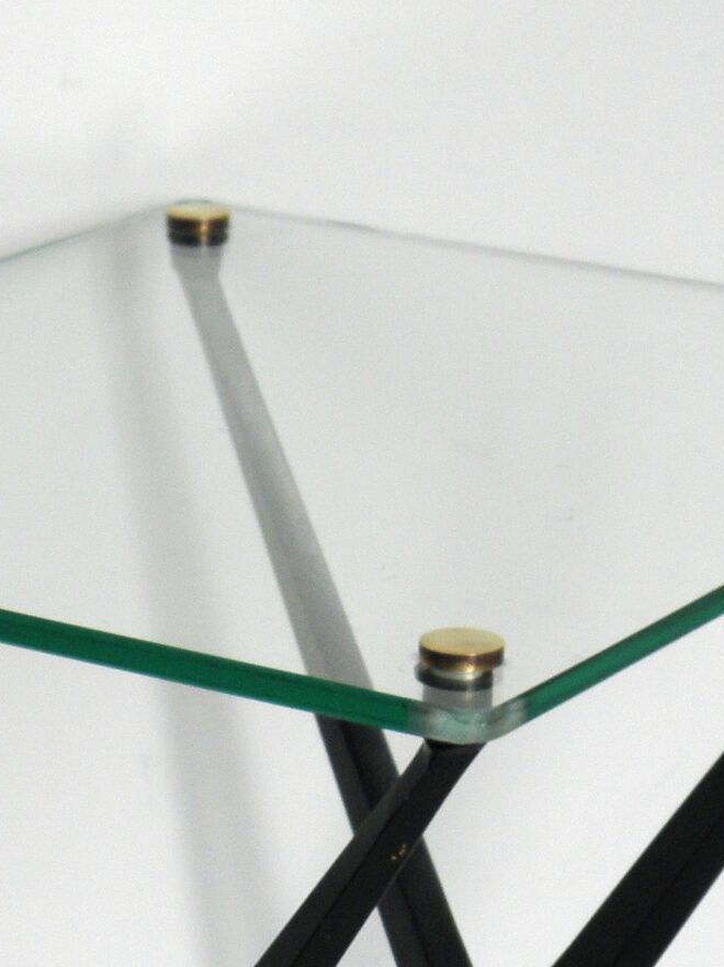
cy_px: 1283
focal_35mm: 157
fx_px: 4381
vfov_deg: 12.2
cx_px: 307
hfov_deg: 9.4
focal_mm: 9.7
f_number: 4.1
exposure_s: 1/50
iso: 125
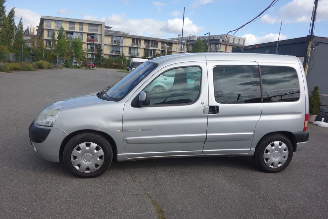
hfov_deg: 65.5
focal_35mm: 28
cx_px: 164
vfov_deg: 46.4
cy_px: 110
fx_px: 255
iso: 125
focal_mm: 10.4
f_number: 5.6
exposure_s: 1/250
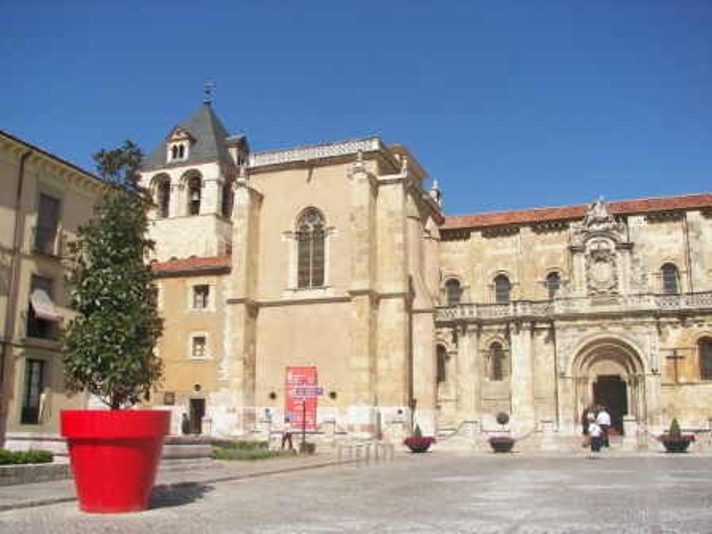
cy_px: 267
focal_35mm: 36
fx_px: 740
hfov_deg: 51.4
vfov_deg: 39.7
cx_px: 356
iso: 50
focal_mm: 6
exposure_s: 1/640
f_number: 4
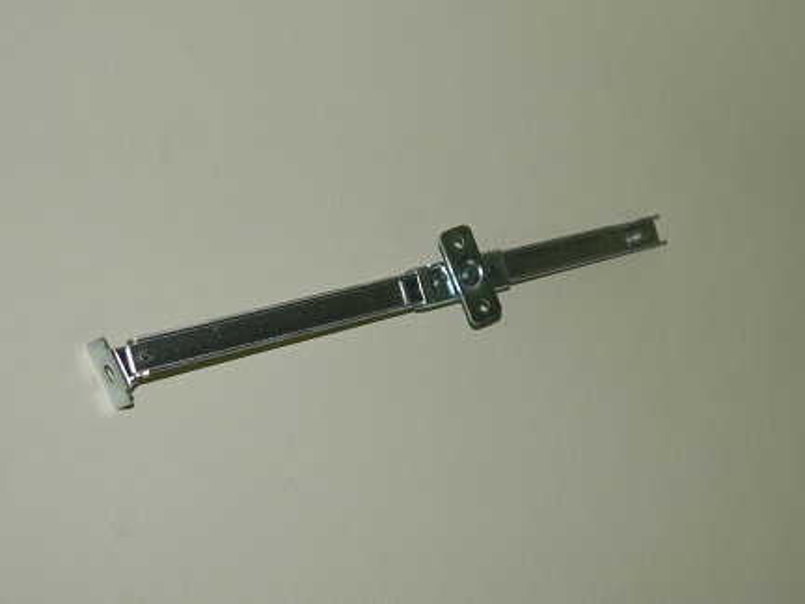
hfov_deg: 33.8
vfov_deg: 25.7
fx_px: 1326
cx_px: 402
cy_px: 302
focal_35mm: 57
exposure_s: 1/50
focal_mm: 10.2
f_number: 3.8
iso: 200
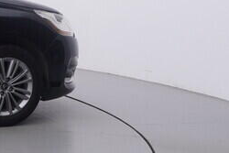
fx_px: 586
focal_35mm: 92
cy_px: 34
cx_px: -207
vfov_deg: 14.8
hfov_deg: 17.2
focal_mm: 15
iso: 200
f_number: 5
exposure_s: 1/80
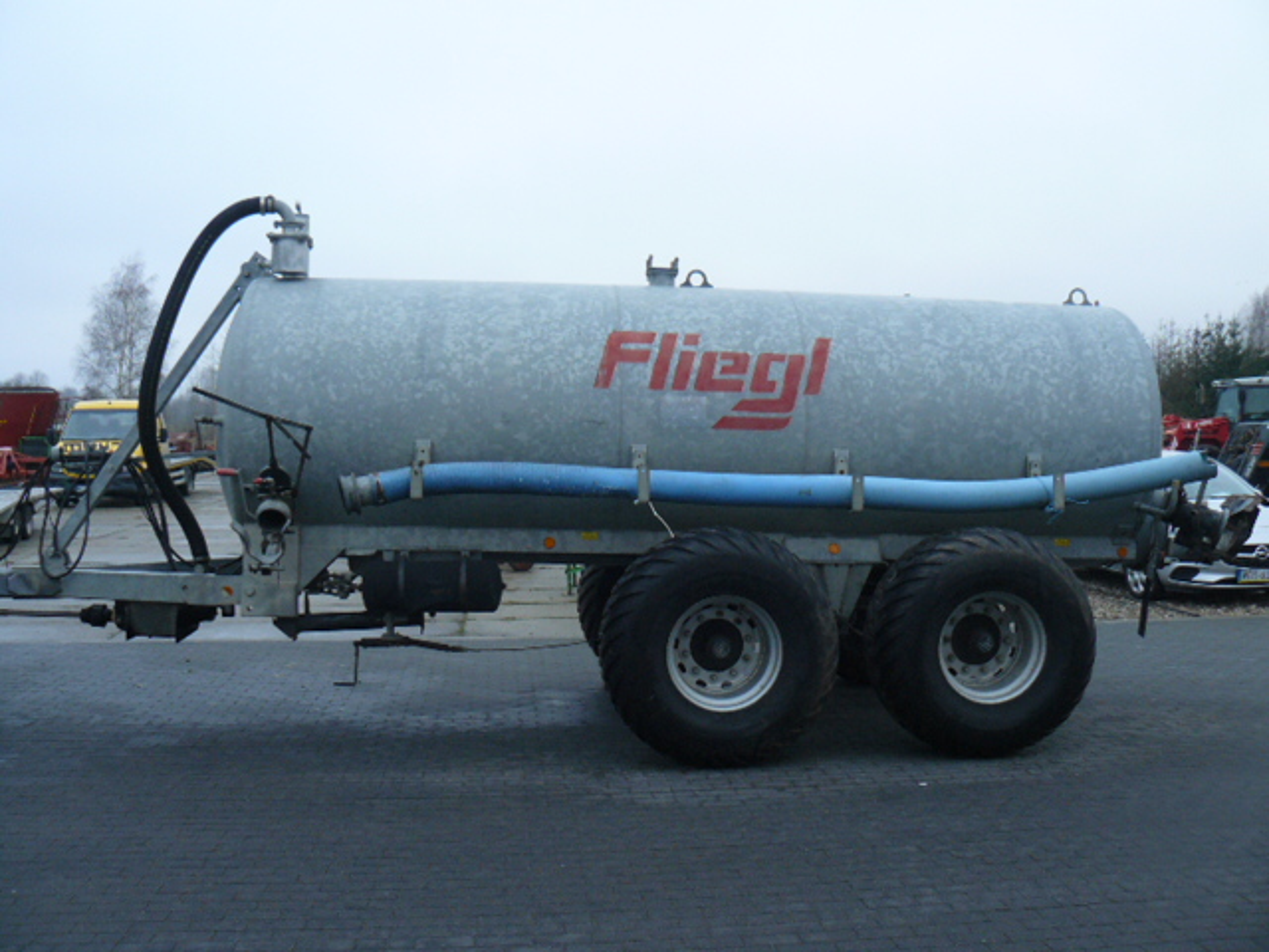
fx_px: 1320
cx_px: 634
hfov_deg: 51.4
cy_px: 476
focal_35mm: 36
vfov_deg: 39.7
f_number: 2.8
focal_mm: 6
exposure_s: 1/60
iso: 100
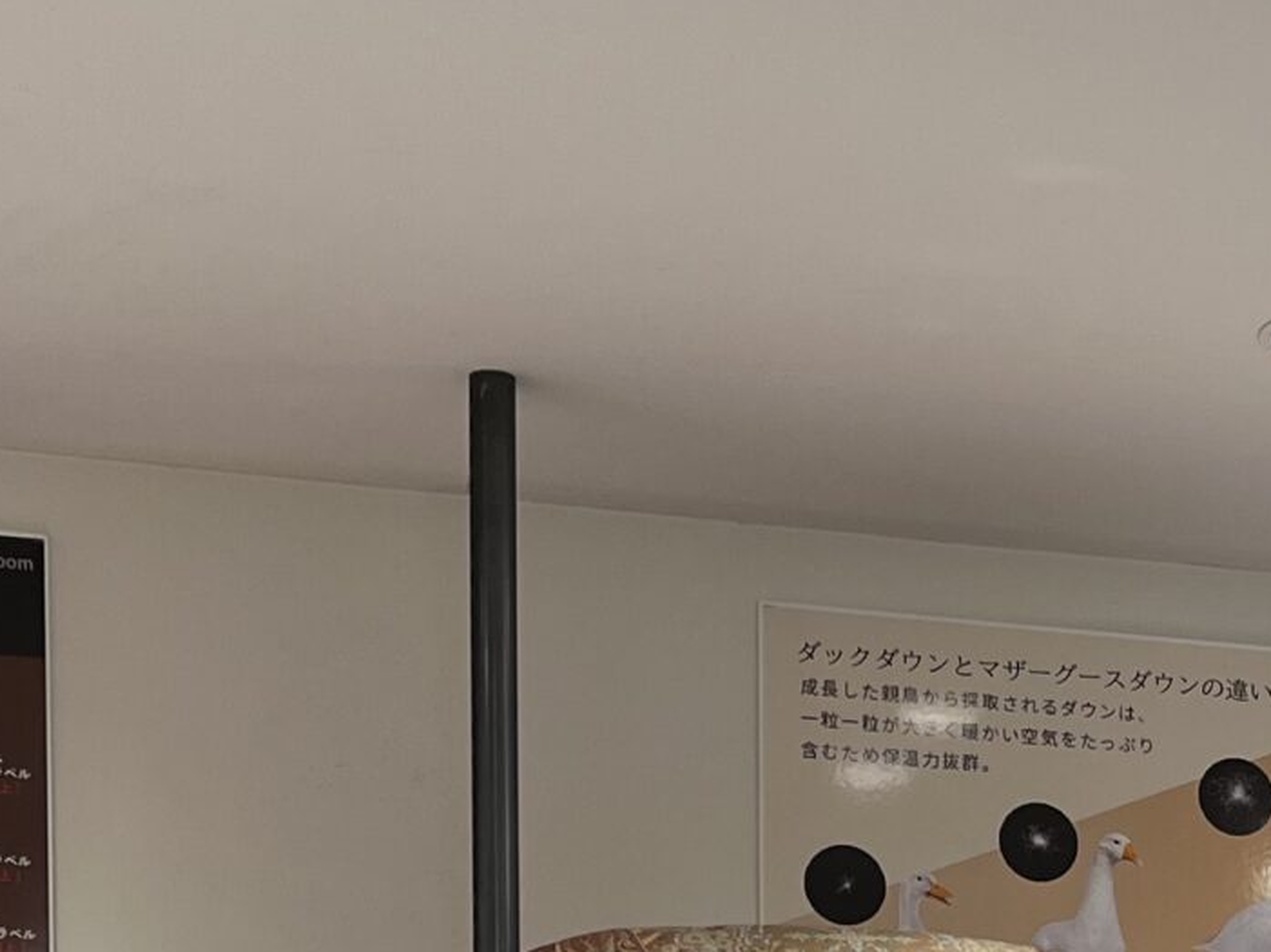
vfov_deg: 14.2
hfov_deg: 20.4
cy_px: 1563
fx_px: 3486
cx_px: 1061
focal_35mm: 95
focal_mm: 5.1
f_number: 1.6
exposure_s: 1/100
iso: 80
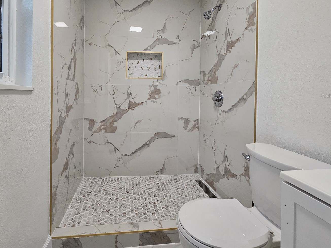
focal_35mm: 16
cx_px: 142
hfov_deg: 93.9
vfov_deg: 77.0
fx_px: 153
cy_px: 96
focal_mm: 2.2
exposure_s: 1/60
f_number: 2.2
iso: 160
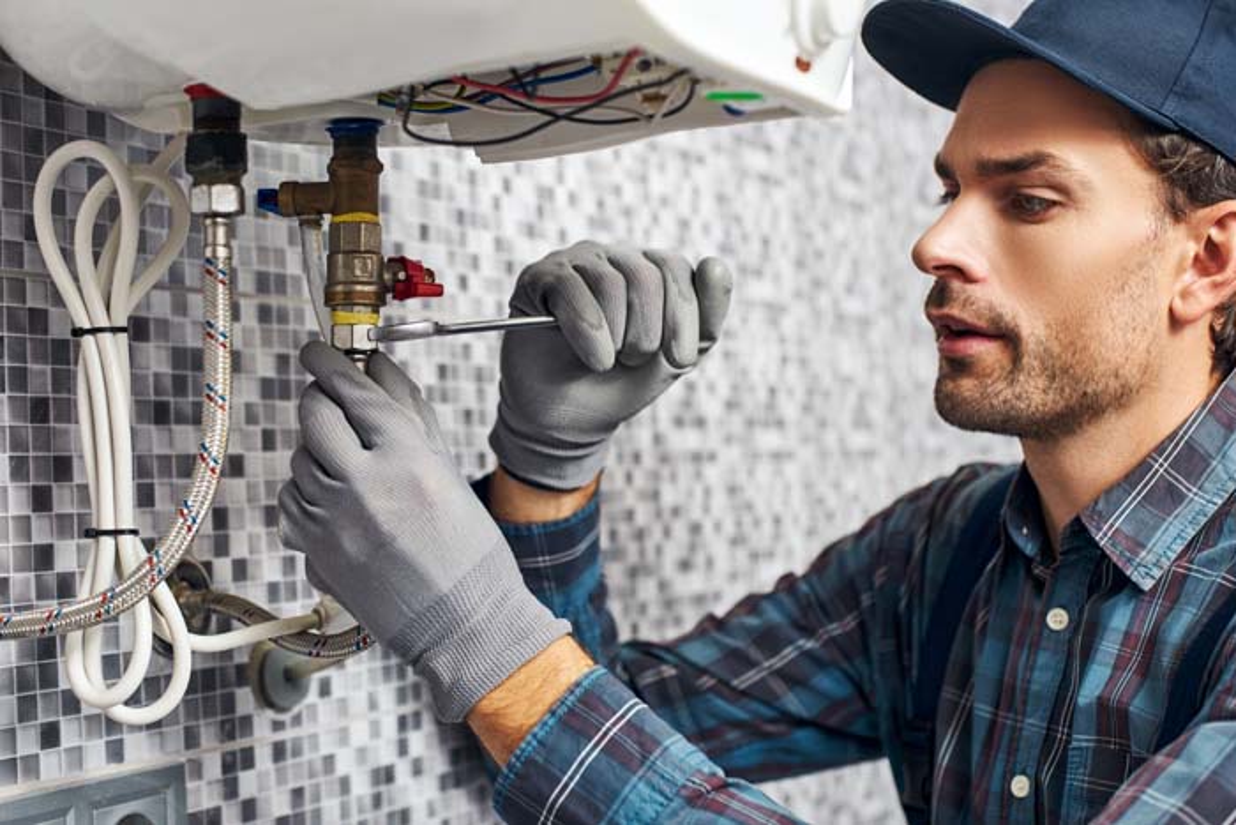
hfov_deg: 39.6
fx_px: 1717
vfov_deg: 27.0
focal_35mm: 50
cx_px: 618
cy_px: 412
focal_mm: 50
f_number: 4
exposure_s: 1/125
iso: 320
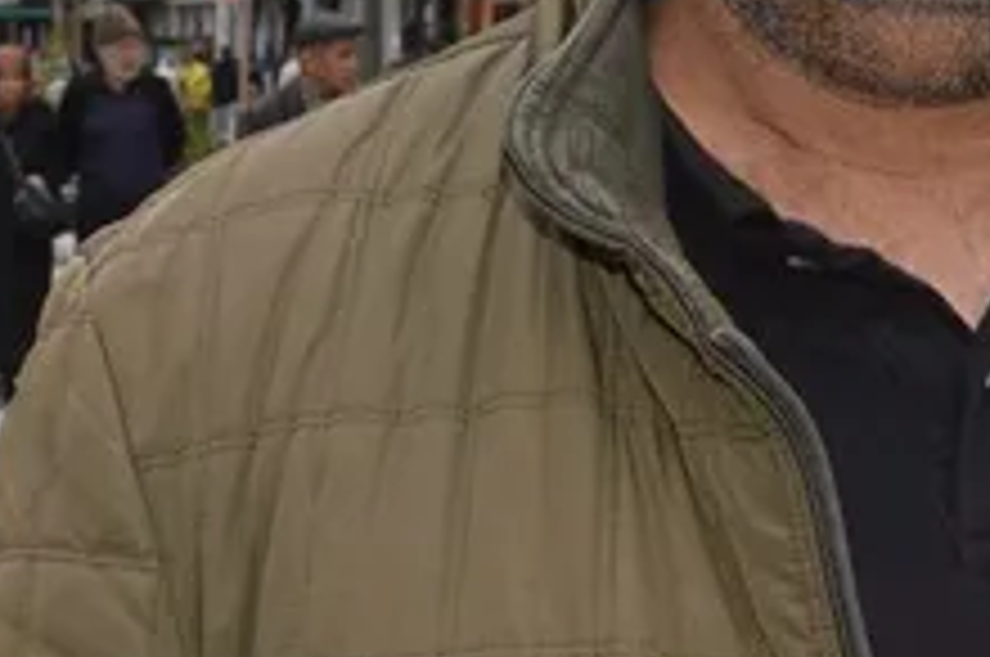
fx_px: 3378
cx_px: 356
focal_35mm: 123
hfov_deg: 16.6
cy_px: 459
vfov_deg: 11.1
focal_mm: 18
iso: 100
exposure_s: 1/200
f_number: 5.6
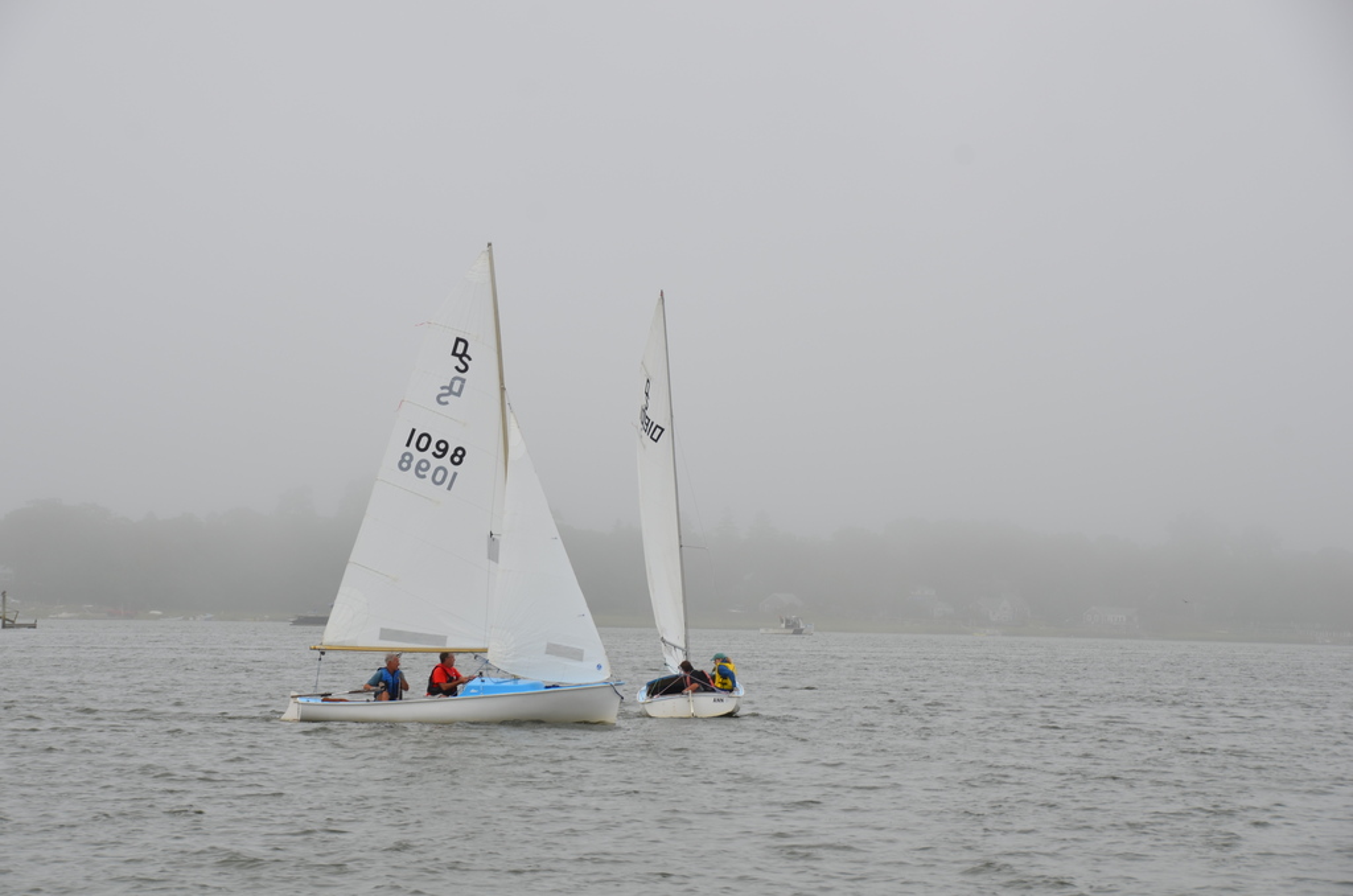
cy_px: 448
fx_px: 4500
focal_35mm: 120
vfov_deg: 11.4
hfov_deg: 17.1
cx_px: 676
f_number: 9
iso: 100
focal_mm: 80
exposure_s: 1/320
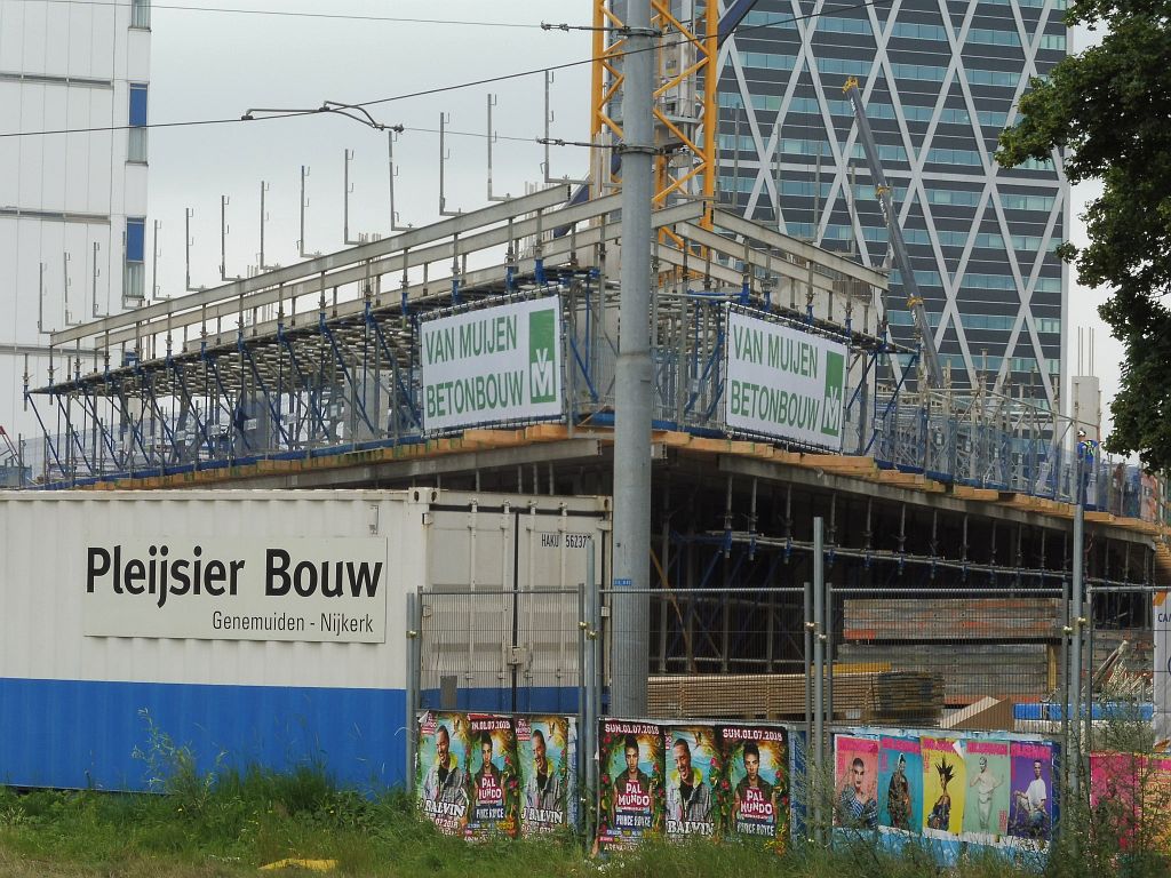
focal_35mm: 122
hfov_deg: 16.1
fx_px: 4127
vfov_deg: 12.1
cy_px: 439
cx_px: 586
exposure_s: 1/160
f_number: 7.1
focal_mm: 21.8
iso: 100
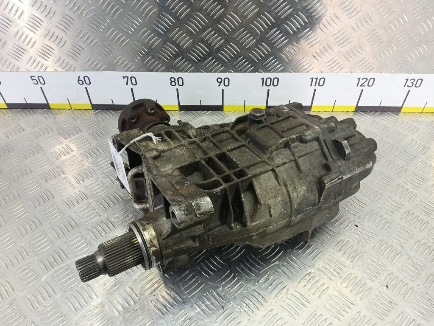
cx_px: 217
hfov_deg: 73.9
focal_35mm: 23
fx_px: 288
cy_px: 163
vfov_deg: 58.9
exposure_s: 1/50
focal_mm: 4.11
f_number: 1.6
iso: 145
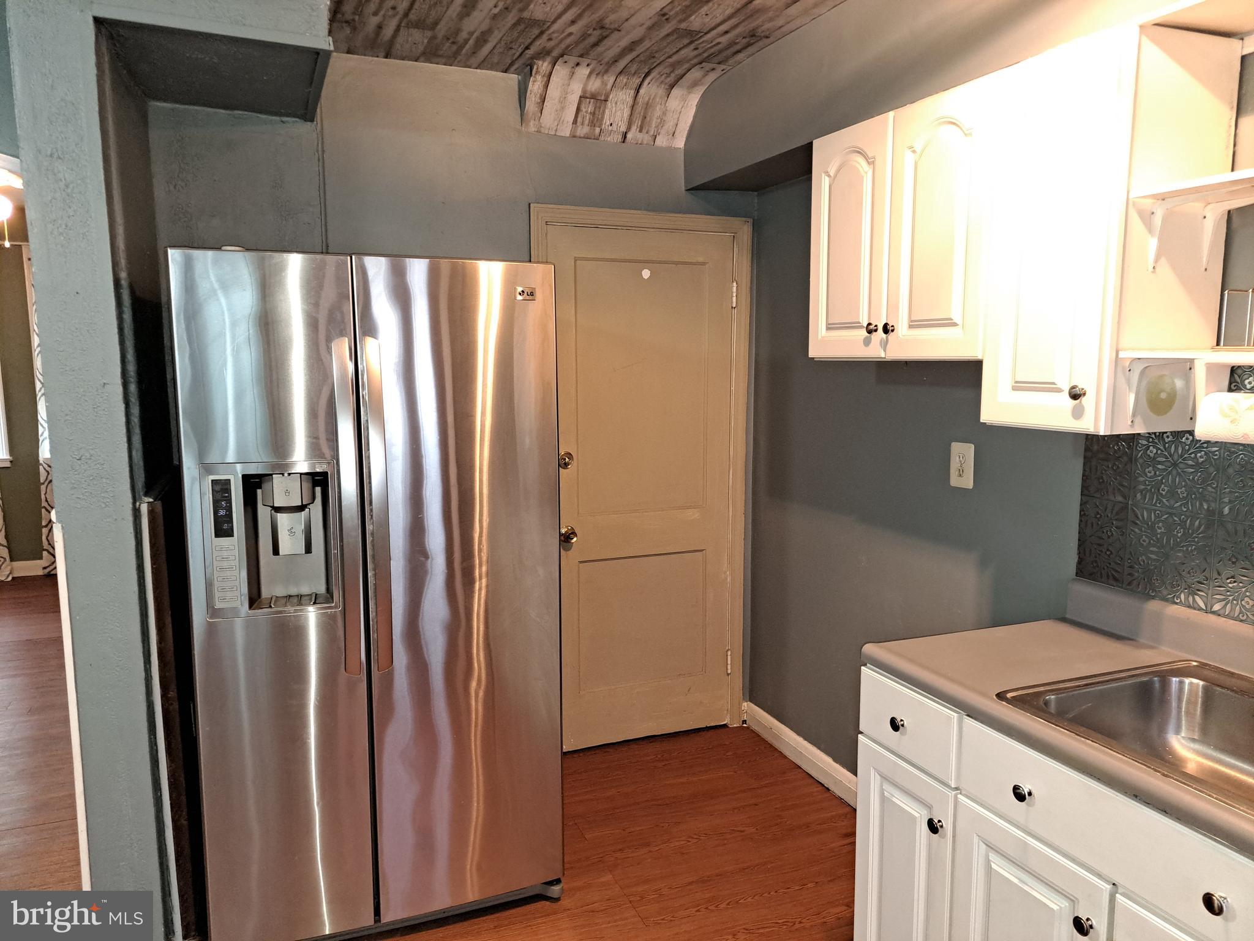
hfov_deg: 71.6
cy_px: 470
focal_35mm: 24
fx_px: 869
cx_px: 627
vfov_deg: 56.8
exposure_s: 1/40
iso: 320
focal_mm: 5.23
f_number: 1.8
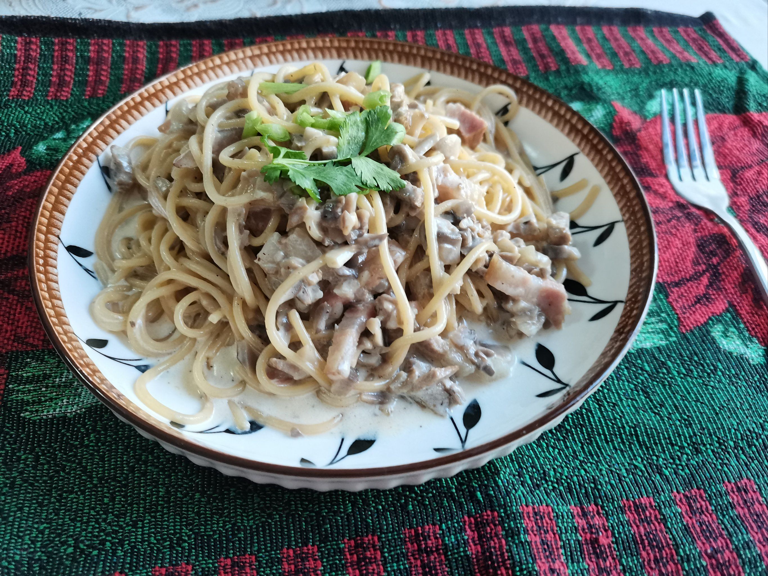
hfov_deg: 67.3
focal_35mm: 26
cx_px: 384
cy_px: 288
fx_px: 577
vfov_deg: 53.1
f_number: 1.8
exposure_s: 1/50
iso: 200
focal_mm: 5.58
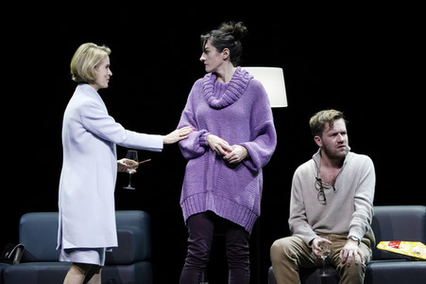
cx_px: 213
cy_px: 142
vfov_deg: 6.9
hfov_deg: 10.3
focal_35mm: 200
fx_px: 2365
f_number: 5.6
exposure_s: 1/125
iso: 3200
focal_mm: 200
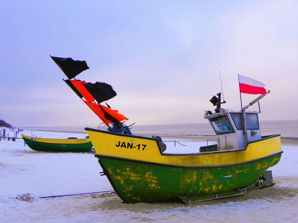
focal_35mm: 34
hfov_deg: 54.0
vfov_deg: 41.8
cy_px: 112
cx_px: 149
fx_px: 293
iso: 64
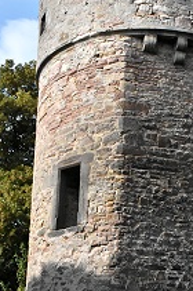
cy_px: 162
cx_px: 145
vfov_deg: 23.9
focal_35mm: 85
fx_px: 686
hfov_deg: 15.9
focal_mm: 27
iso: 3600
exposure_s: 1/8000
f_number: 9
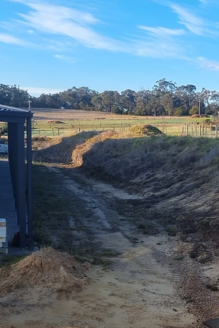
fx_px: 548
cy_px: 227
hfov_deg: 20.8
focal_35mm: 60
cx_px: 276
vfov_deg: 33.0
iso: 50
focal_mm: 5.4
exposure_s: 1/1006
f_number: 1.8
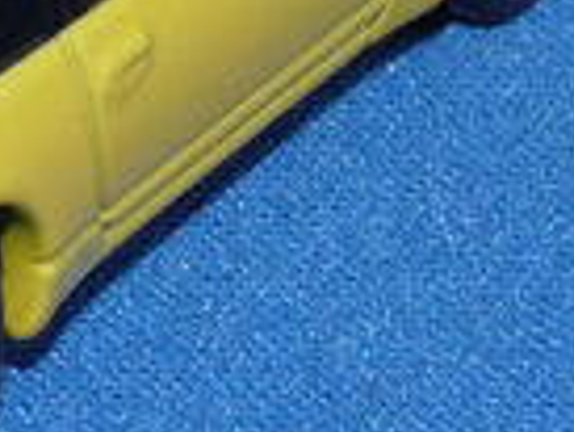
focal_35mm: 602
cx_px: -113
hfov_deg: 3.3
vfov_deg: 2.5
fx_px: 9991
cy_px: -369
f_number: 3.4
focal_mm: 12.8
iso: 100
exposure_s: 1/40
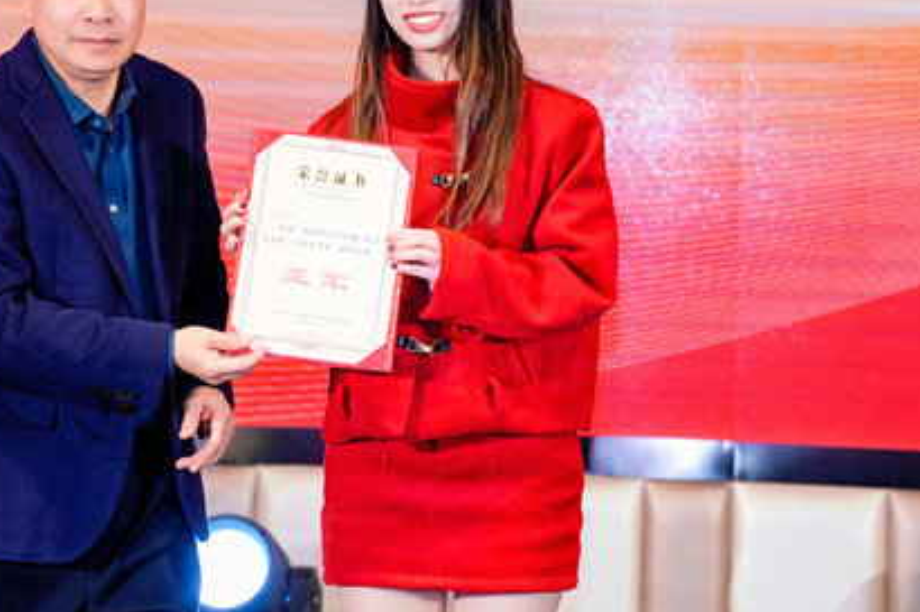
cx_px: 429
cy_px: 137
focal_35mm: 169
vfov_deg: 8.1
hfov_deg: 12.2
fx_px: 4317
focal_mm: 99
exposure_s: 1/200
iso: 500
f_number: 3.5
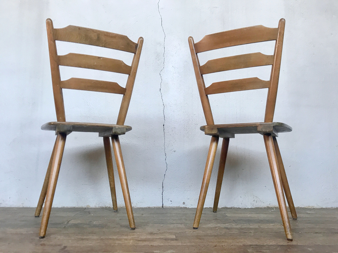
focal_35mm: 28
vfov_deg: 49.7
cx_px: 169
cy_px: 126
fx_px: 273
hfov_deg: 63.4
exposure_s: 1/33
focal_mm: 3.99
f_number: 1.8
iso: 32
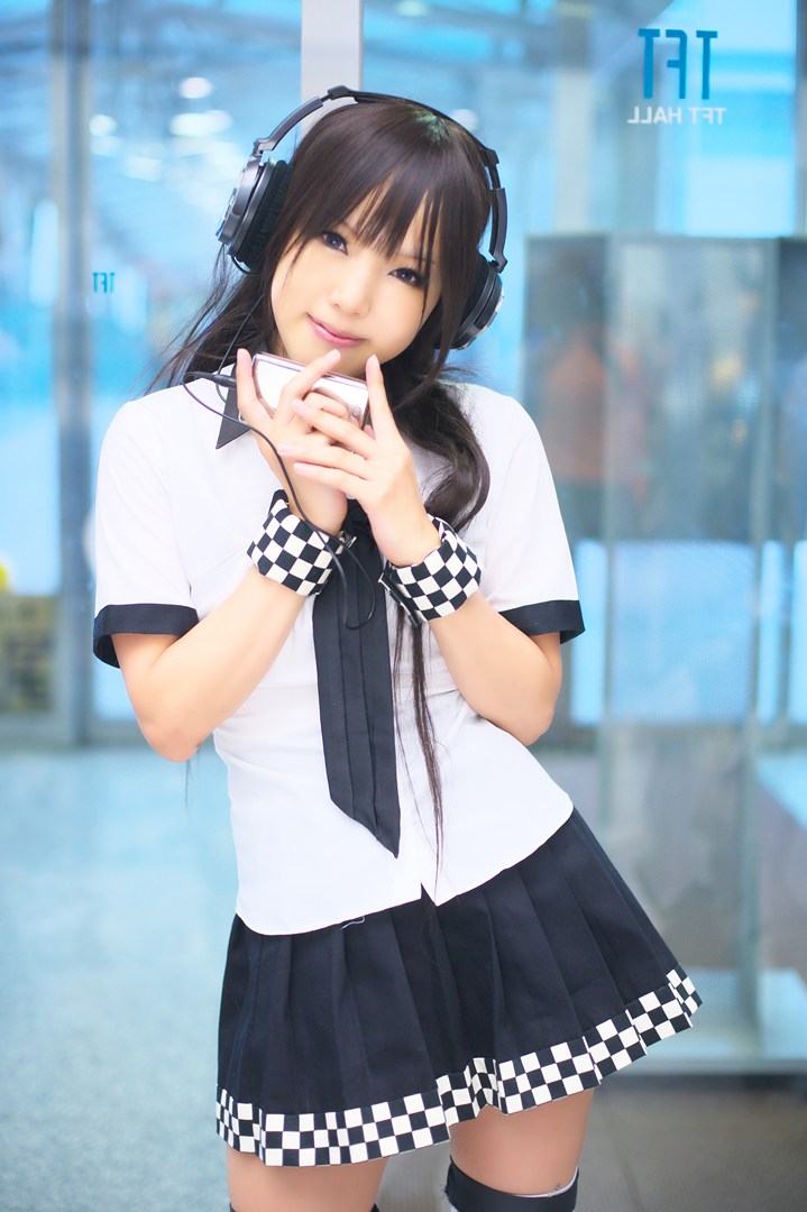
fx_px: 1683
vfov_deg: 39.6
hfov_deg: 27.0
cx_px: 404
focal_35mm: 50
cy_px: 606
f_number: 2
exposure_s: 1/160
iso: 800
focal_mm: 50
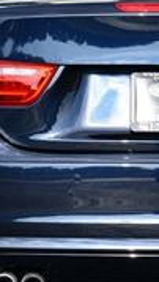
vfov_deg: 6.3
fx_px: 2572
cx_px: 176
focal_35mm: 344
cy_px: 142
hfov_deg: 3.5
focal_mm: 46
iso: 160
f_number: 8
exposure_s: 1/250
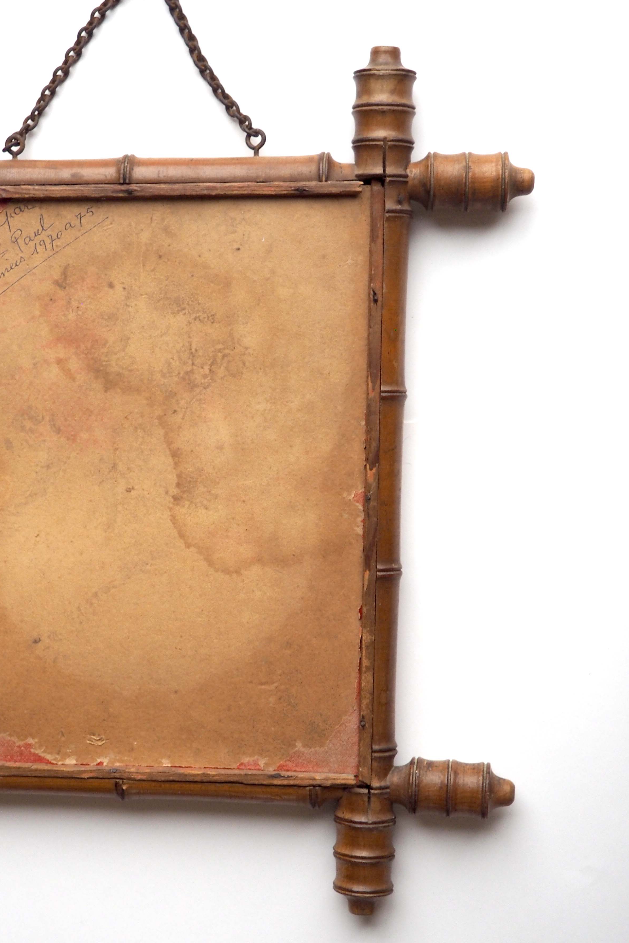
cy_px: 464
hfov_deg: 19.3
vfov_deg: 28.8
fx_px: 1835
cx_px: 173
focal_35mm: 70
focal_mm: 26
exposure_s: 1/20
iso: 640
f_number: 4.5
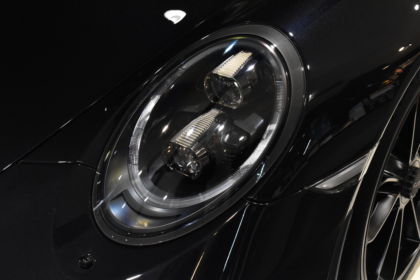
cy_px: 140
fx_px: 613
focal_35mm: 52
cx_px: 210
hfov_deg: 37.8
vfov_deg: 25.8
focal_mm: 35
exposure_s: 1/60
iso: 3200
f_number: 9
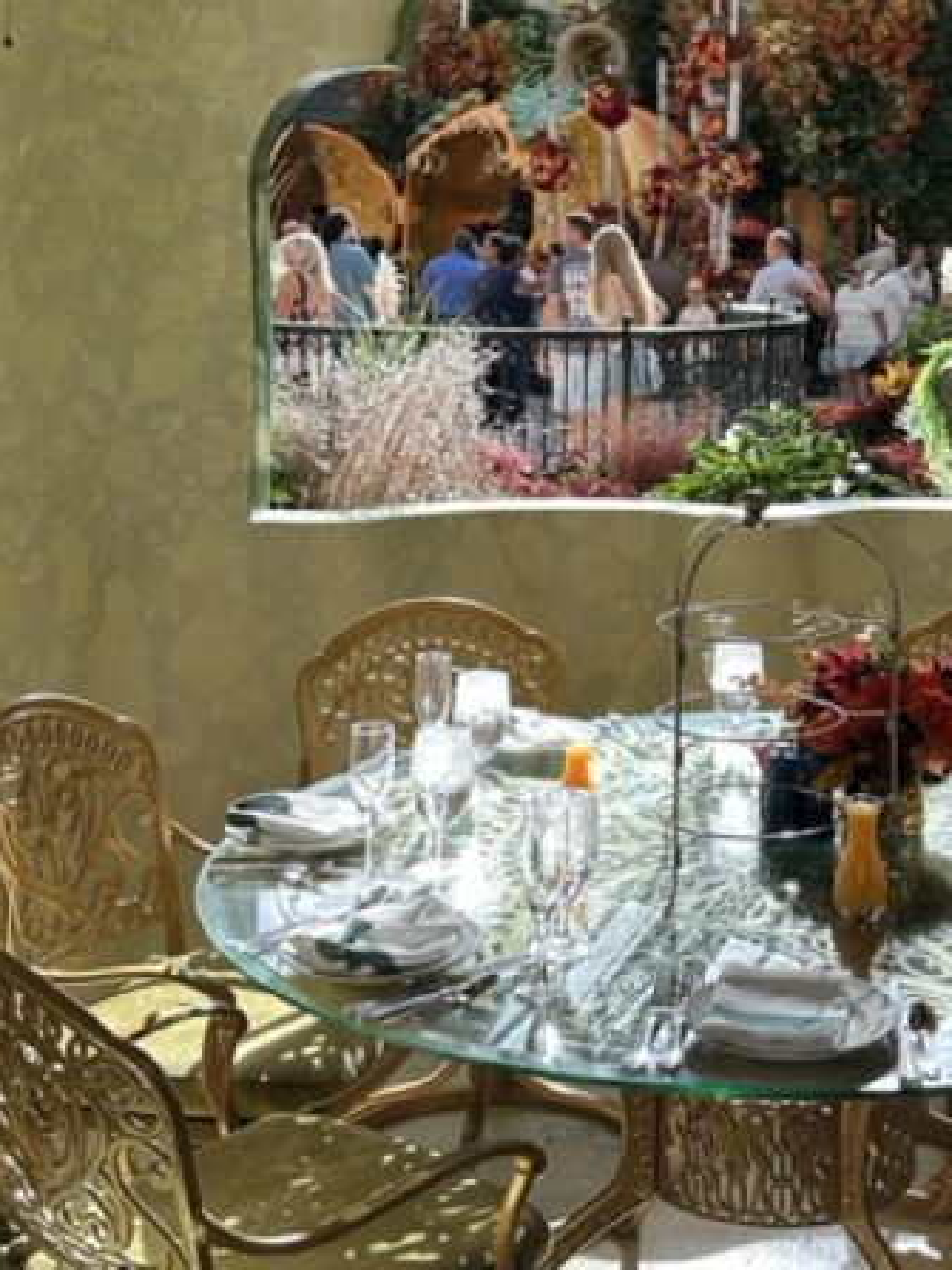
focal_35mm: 55
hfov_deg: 26.0
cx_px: 770
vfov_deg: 33.9
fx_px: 2018
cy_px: 247
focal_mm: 6.86
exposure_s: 1/274
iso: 80
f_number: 1.78
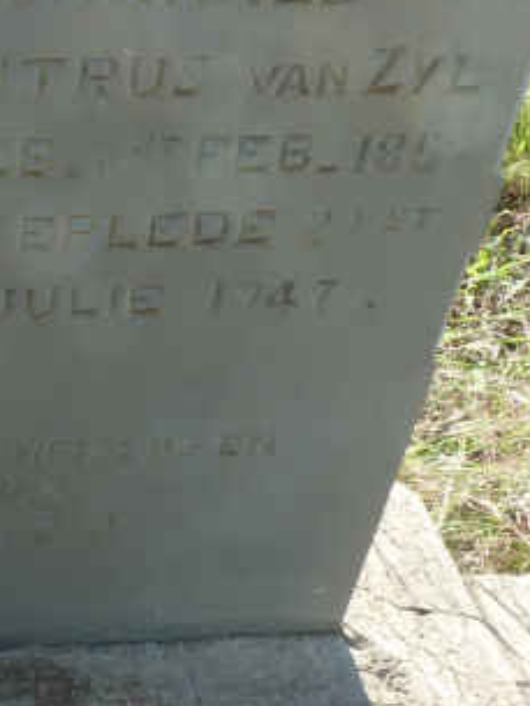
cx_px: -120
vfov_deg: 29.8
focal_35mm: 65
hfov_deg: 20.9
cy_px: 311
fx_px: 1326
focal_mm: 4.1
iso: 80
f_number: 6.3
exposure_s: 1/40
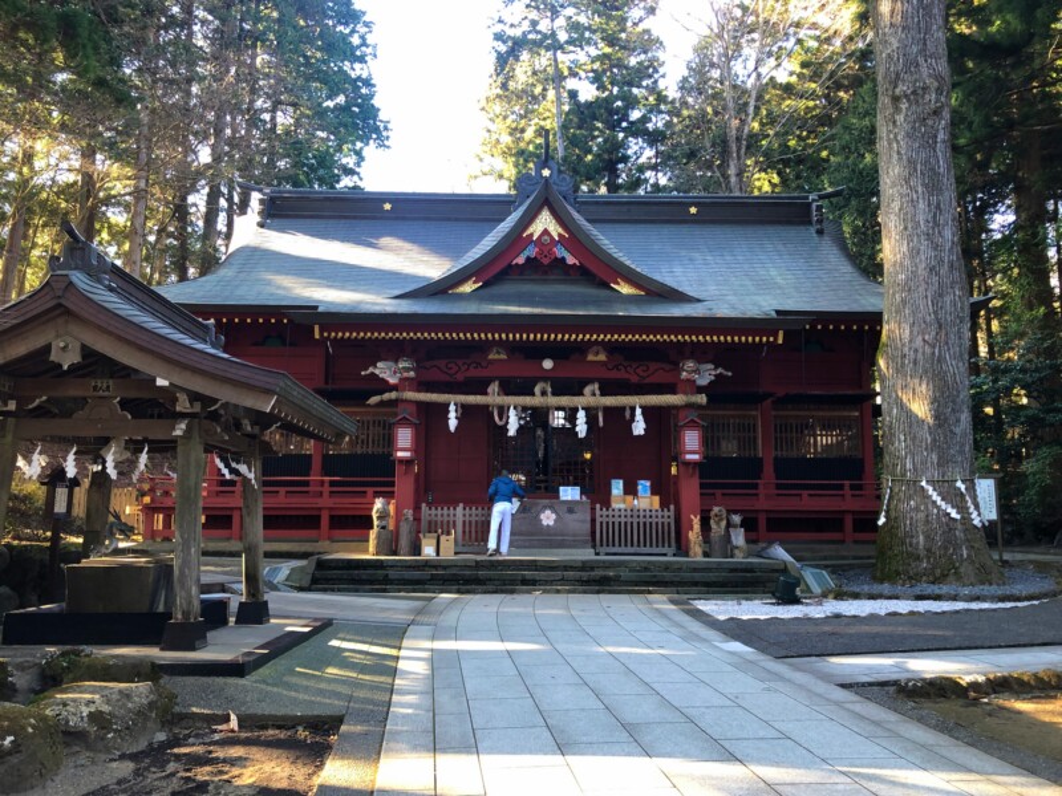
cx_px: 531
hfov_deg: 63.4
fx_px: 859
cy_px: 398
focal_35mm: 28
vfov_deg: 49.7
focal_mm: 3.99
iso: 32
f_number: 1.8
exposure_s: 1/30
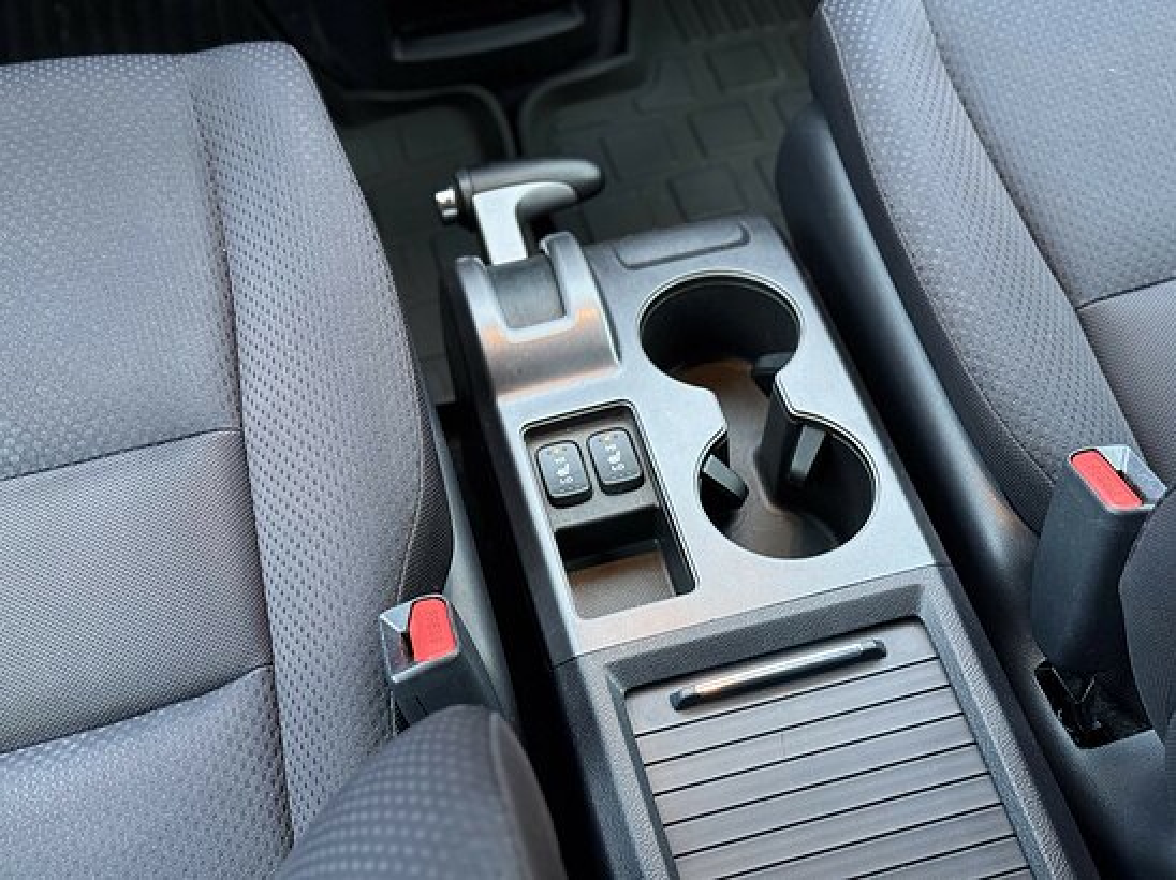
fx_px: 1629
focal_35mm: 48
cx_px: 588
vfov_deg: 30.2
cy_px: 440
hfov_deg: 39.7
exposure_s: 1/40
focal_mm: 6.76
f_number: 1.78
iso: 500
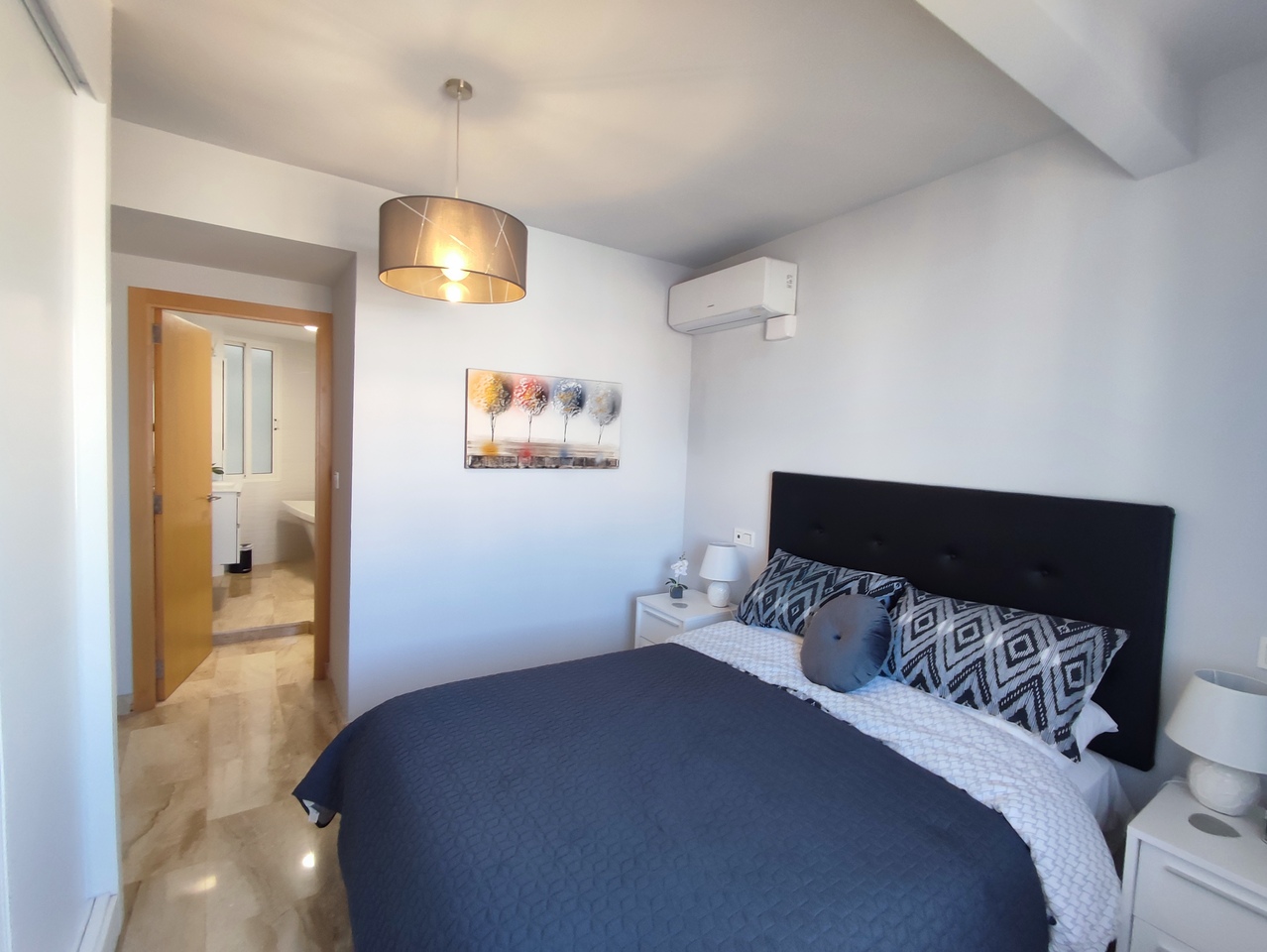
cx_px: 634
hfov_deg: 94.5
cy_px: 476
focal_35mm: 16
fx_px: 586
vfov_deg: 78.2
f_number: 2.2
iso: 164
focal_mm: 1.65
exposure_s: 1/50
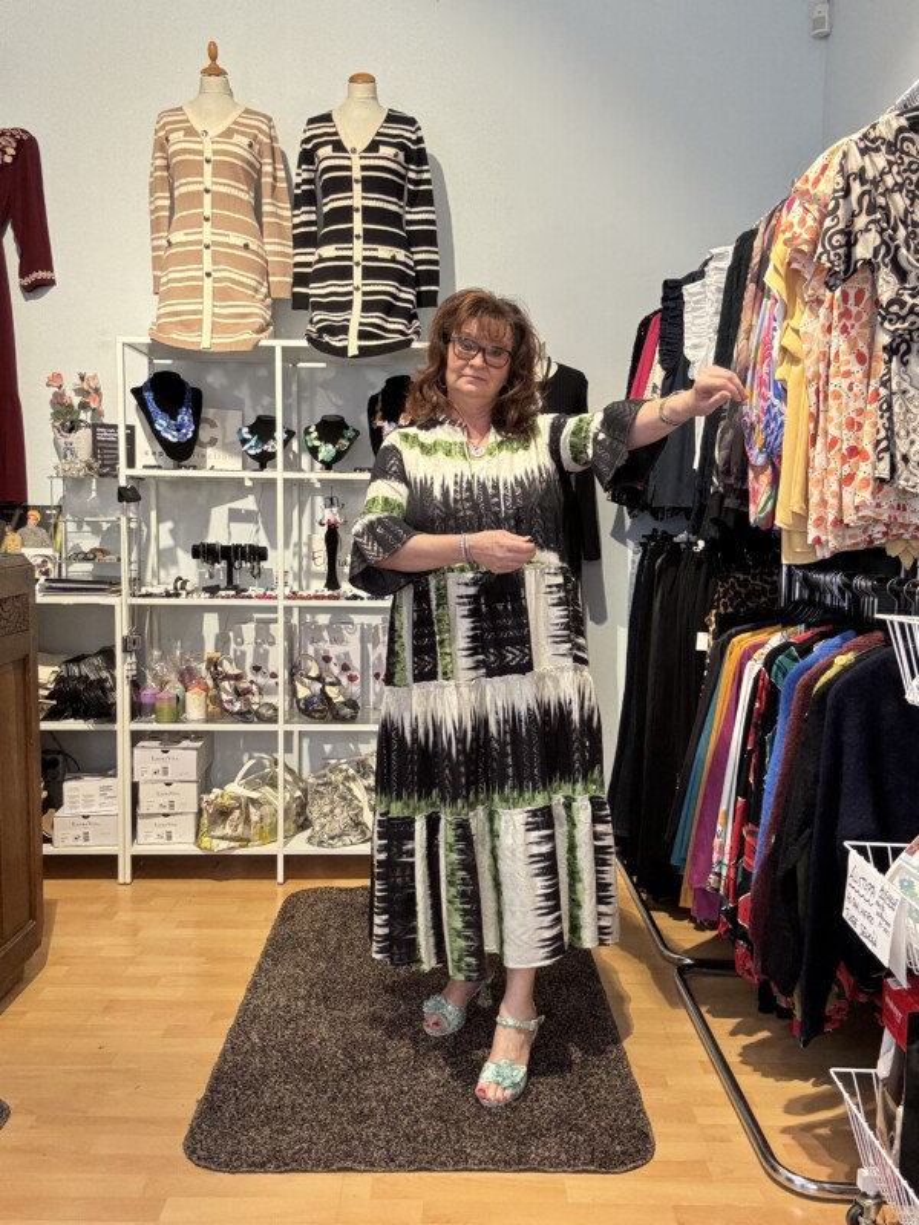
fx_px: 1062
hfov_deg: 46.8
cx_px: 460
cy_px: 612
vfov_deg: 60.0
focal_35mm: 30
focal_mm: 2.69
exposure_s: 1/60
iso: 125
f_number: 1.9
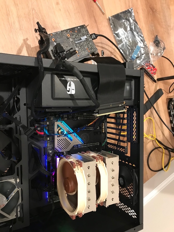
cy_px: 116
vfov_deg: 63.4
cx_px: 87
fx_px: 188
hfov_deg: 49.7
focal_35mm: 28
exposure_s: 1/11
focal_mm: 3.99
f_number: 1.8
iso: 100
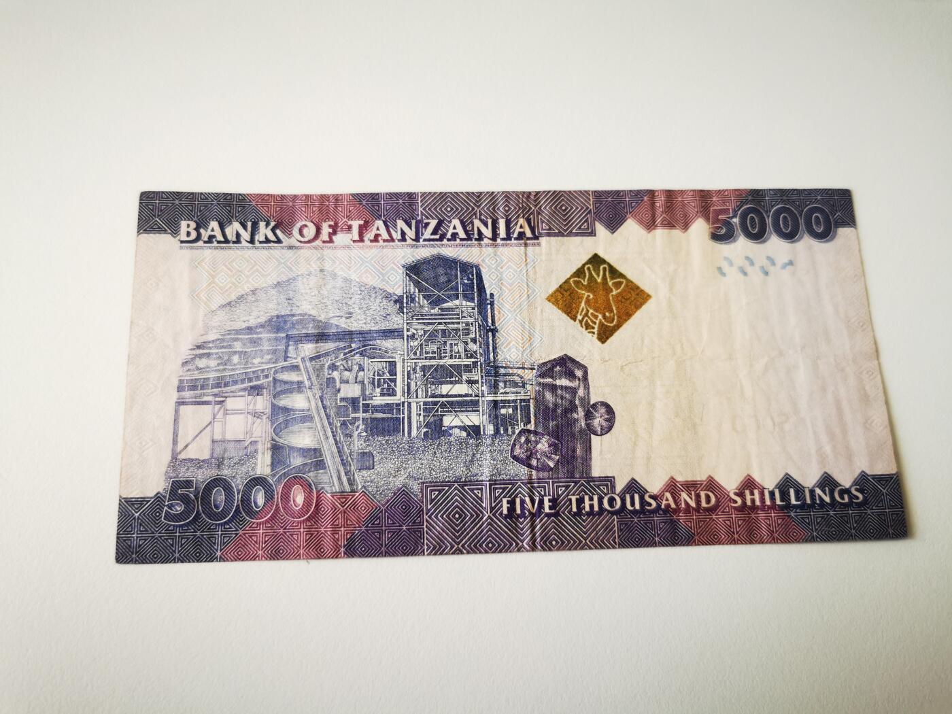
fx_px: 743
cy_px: 357
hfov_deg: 65.3
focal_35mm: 27
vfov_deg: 51.4
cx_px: 476
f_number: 1.6
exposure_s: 1/100
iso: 100
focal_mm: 5.56
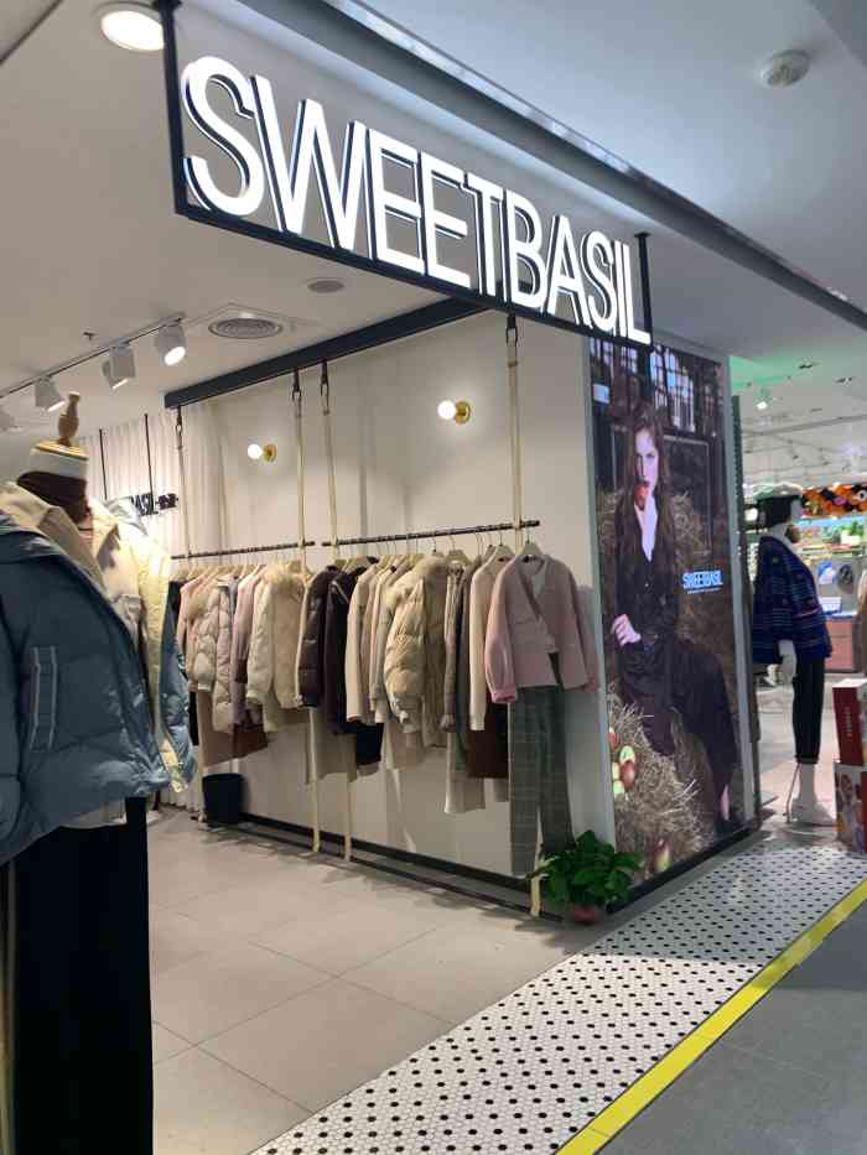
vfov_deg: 67.3
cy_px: 578
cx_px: 434
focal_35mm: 26
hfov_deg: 53.1
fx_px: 868
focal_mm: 4.25
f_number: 1.8
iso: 50
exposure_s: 1/100
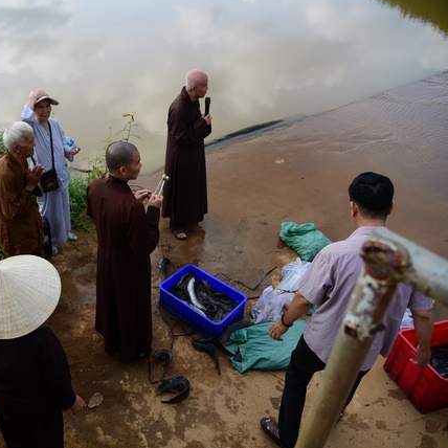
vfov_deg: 52.5
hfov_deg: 50.9
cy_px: 222
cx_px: 127
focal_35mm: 31
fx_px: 454
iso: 320
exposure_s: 1/1250
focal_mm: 24
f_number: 4
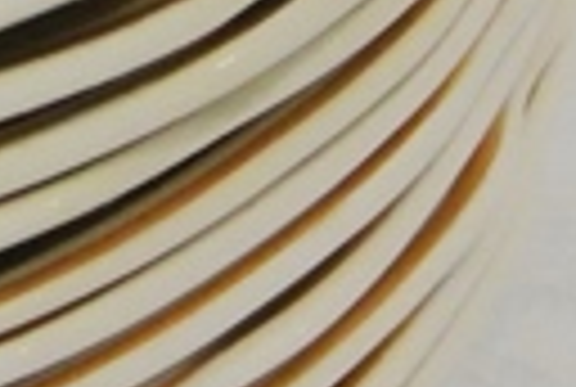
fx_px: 7393
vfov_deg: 3.0
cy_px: -371
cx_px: -819
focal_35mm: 461
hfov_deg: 4.4
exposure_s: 1/60
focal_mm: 21.9
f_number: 5
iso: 800
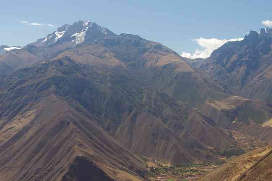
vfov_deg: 22.0
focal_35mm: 62
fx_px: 466
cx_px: 146
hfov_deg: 32.5
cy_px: 103
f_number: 11
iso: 200
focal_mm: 31
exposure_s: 1/60
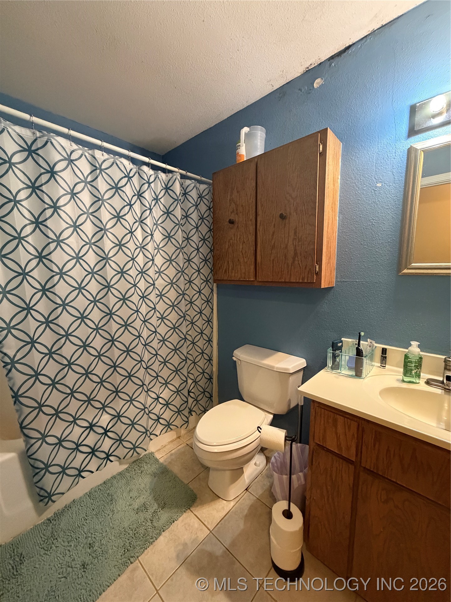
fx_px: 243
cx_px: 226
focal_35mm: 14
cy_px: 301
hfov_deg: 85.7
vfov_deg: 102.1
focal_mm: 2.22
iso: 640
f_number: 2.2
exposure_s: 1/60
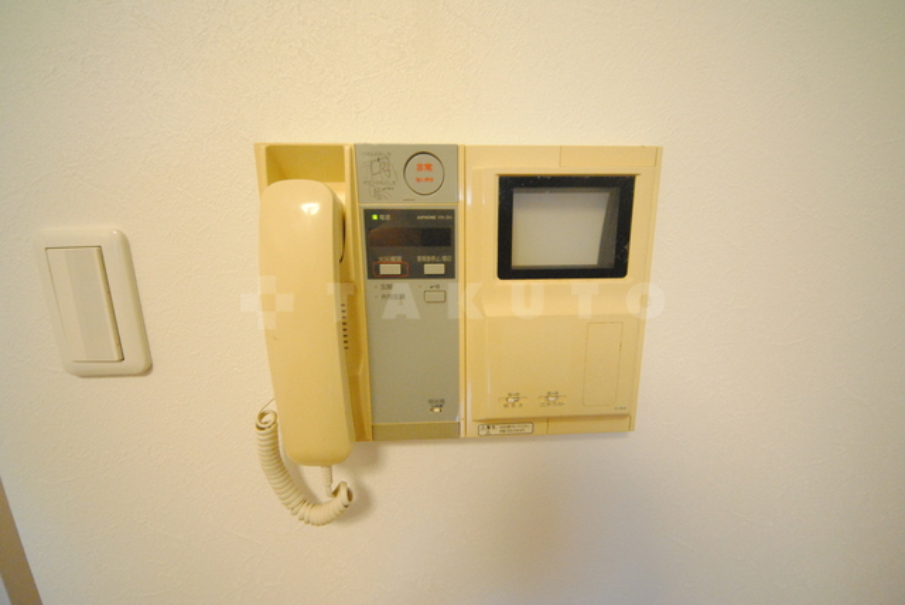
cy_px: 302
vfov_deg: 90.1
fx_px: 302
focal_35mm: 12
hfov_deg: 112.6
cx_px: 452
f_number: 4.5
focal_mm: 8
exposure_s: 1/25
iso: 1600
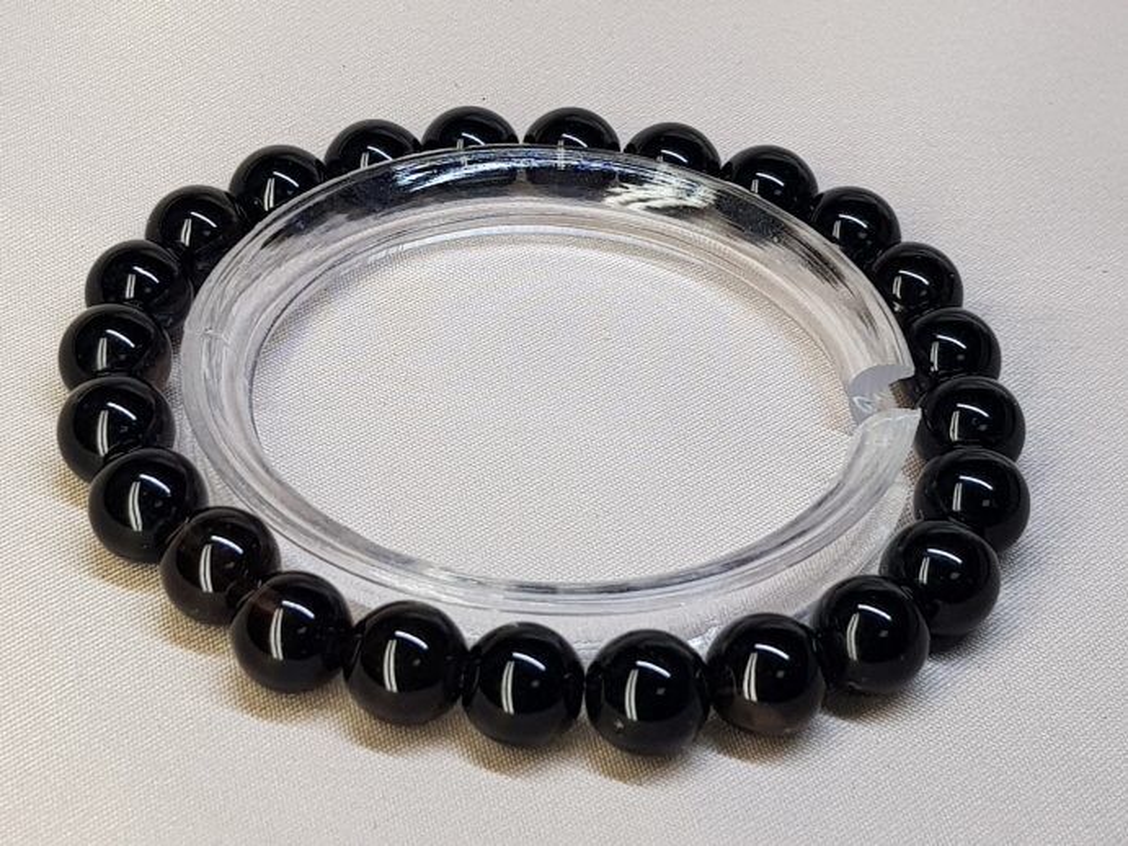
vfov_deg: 53.0
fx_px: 847
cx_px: 564
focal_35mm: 26
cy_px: 423
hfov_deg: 67.3
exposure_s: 1/354
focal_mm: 4.3
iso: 40
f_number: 1.7
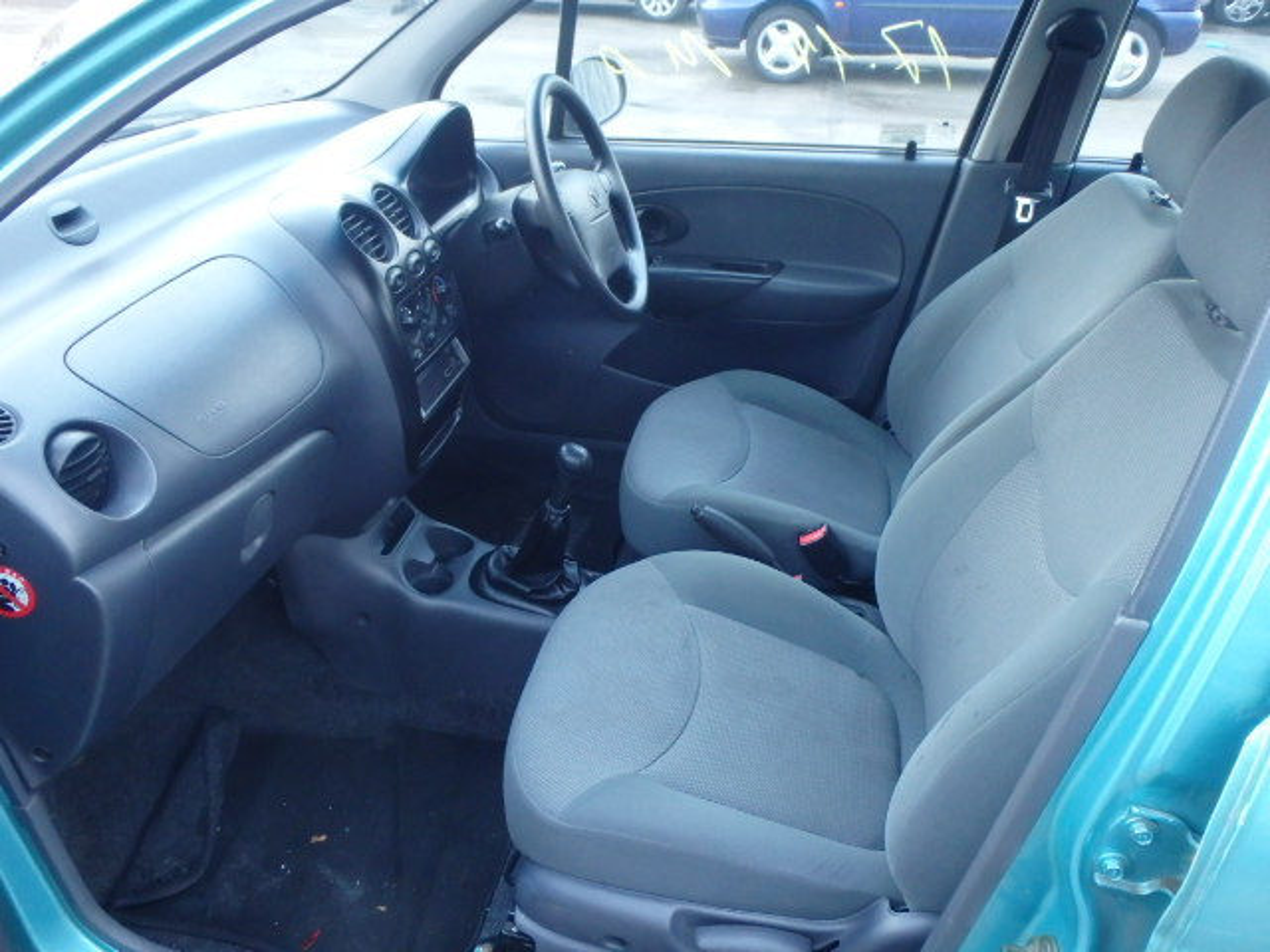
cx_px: 635
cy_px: 476
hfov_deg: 63.4
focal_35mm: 28
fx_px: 1027
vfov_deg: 49.7
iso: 800
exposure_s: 1/30
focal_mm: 5
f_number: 3.9
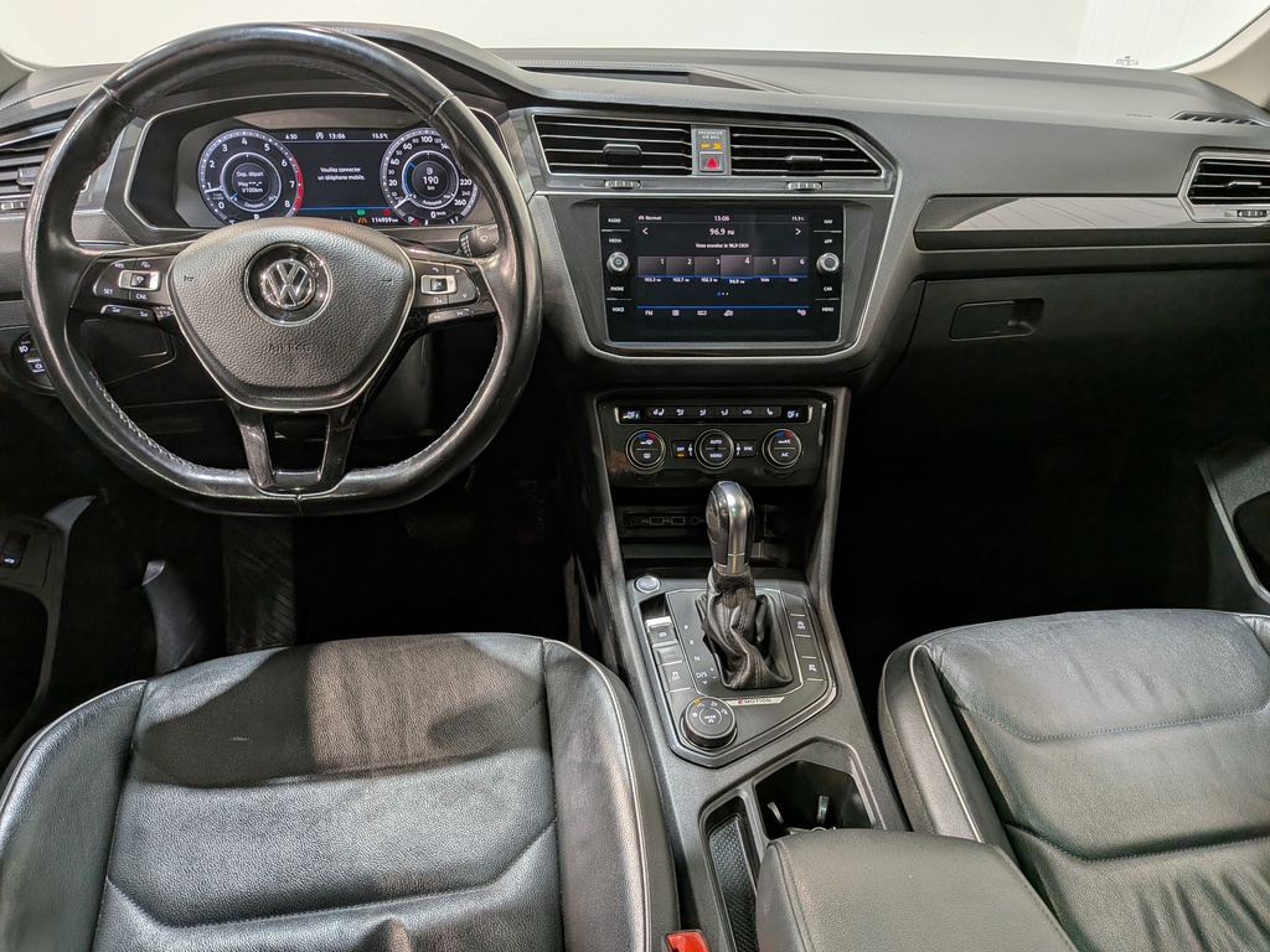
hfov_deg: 71.6
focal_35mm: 24
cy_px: 476
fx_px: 881
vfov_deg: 56.8
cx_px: 635
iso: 67
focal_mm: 4.53
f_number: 1.7
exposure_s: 1/33.3
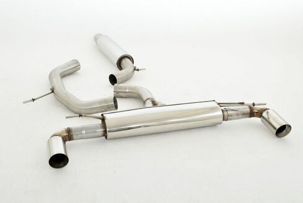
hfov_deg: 38.2
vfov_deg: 26.0
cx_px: 150
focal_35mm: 52
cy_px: 103
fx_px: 438
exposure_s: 1/200
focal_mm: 34
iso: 200
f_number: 10
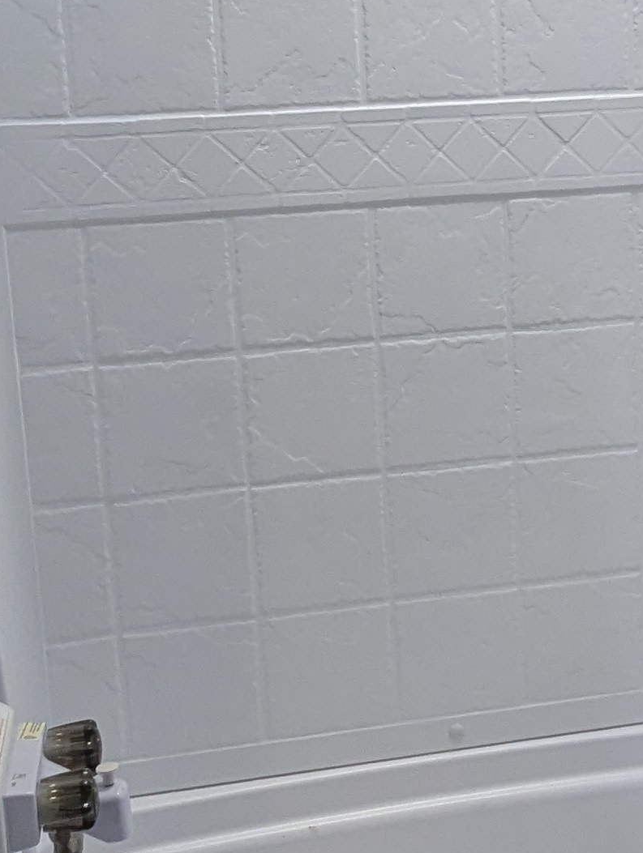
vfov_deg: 31.0
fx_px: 1532
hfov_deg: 23.4
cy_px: 320
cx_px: 516
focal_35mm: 62
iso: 92
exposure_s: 1/61
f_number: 2.2
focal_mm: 2.35
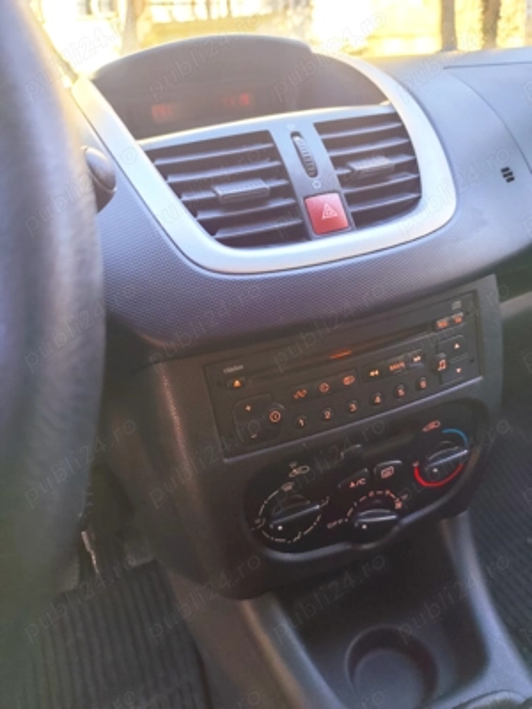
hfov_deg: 58.9
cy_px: 354
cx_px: 266
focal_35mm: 23
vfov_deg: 73.9
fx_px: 471
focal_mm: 6.19
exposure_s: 1/100
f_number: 1.65
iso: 125
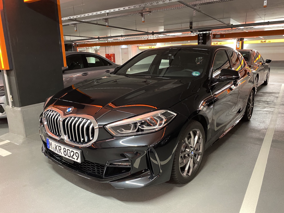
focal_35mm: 26
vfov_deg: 53.1
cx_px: 142
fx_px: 213
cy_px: 106
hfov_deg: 67.3
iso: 500
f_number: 1.8
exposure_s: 1/33
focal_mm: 4.25
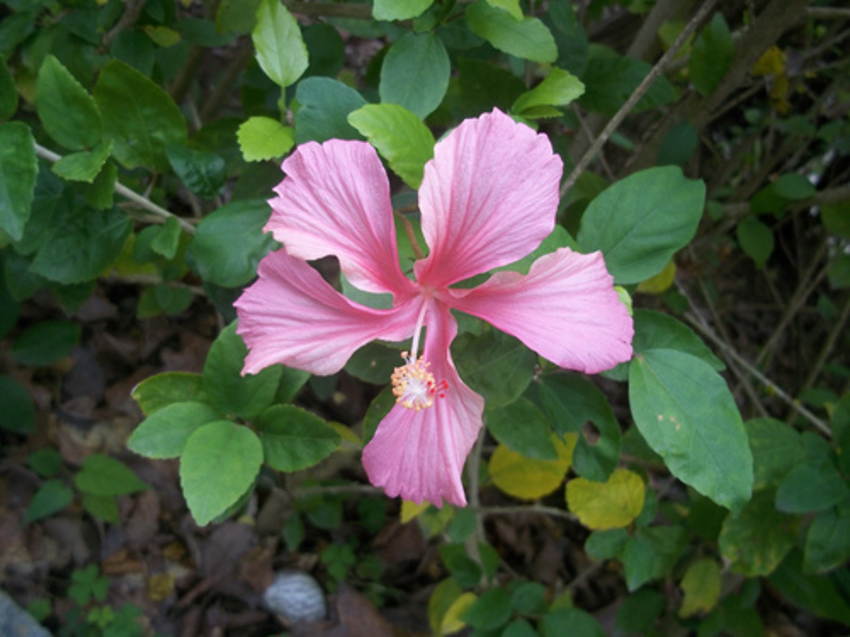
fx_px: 884
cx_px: 425
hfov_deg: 51.4
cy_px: 318
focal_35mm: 36
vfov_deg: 39.7
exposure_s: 1/60
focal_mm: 6.5
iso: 80
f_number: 3.1
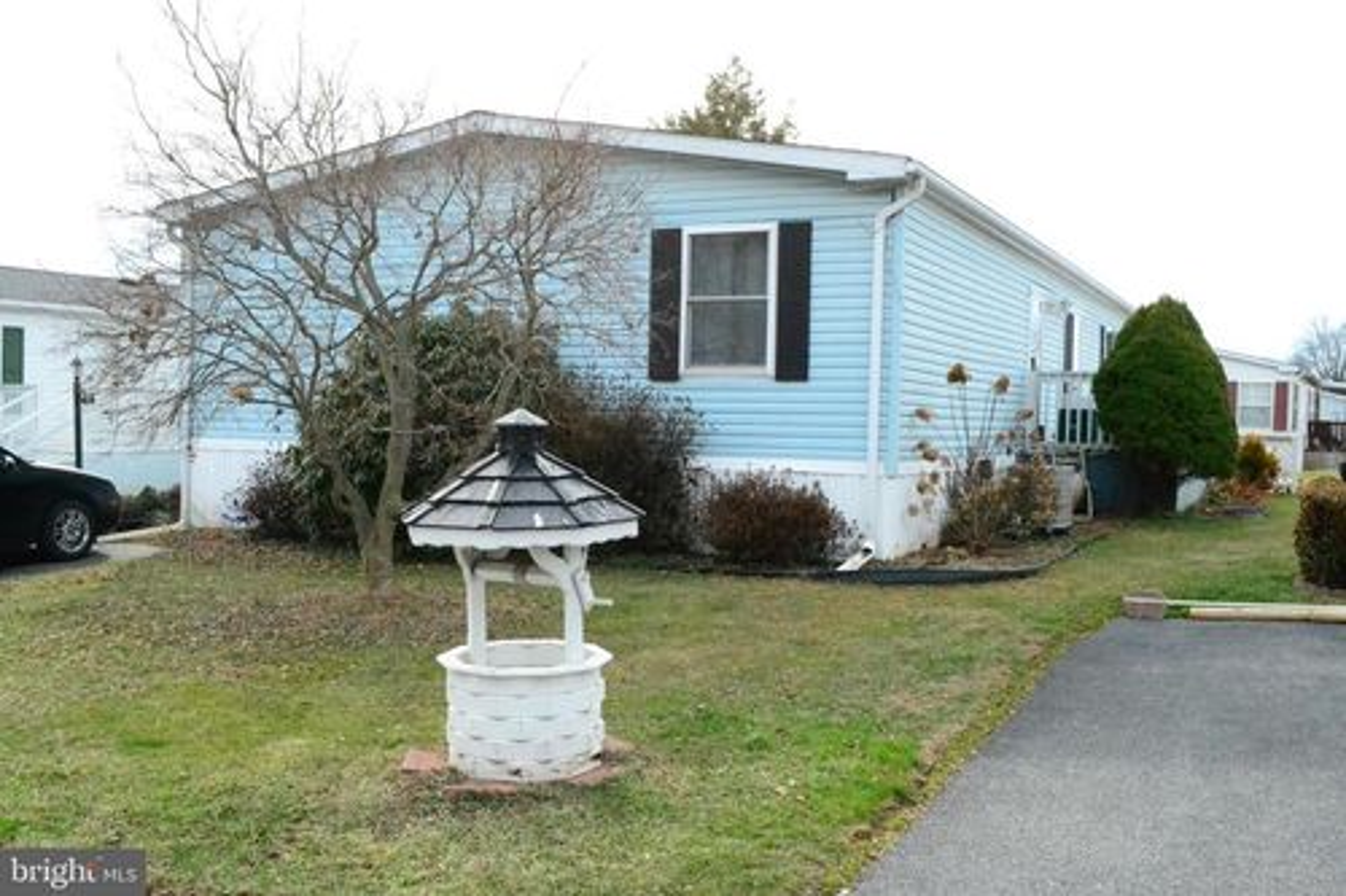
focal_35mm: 36
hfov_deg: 53.1
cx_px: 673
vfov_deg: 36.8
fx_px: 1345
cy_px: 448
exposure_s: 1/1600
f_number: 13
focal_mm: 24
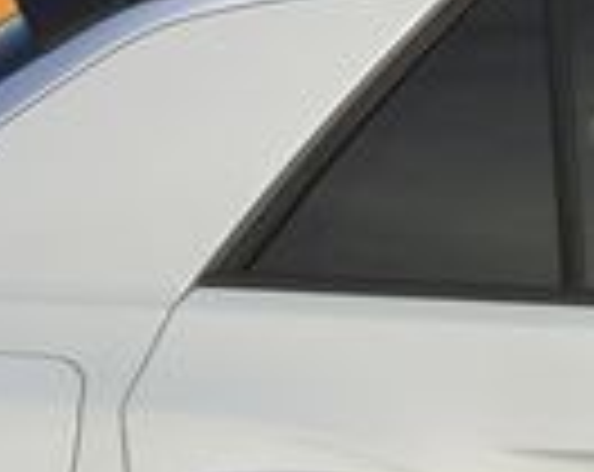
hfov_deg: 8.9
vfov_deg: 7.8
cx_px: 1413
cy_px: 366
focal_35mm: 197
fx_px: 3456
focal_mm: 10
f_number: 10
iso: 160
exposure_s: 1/250
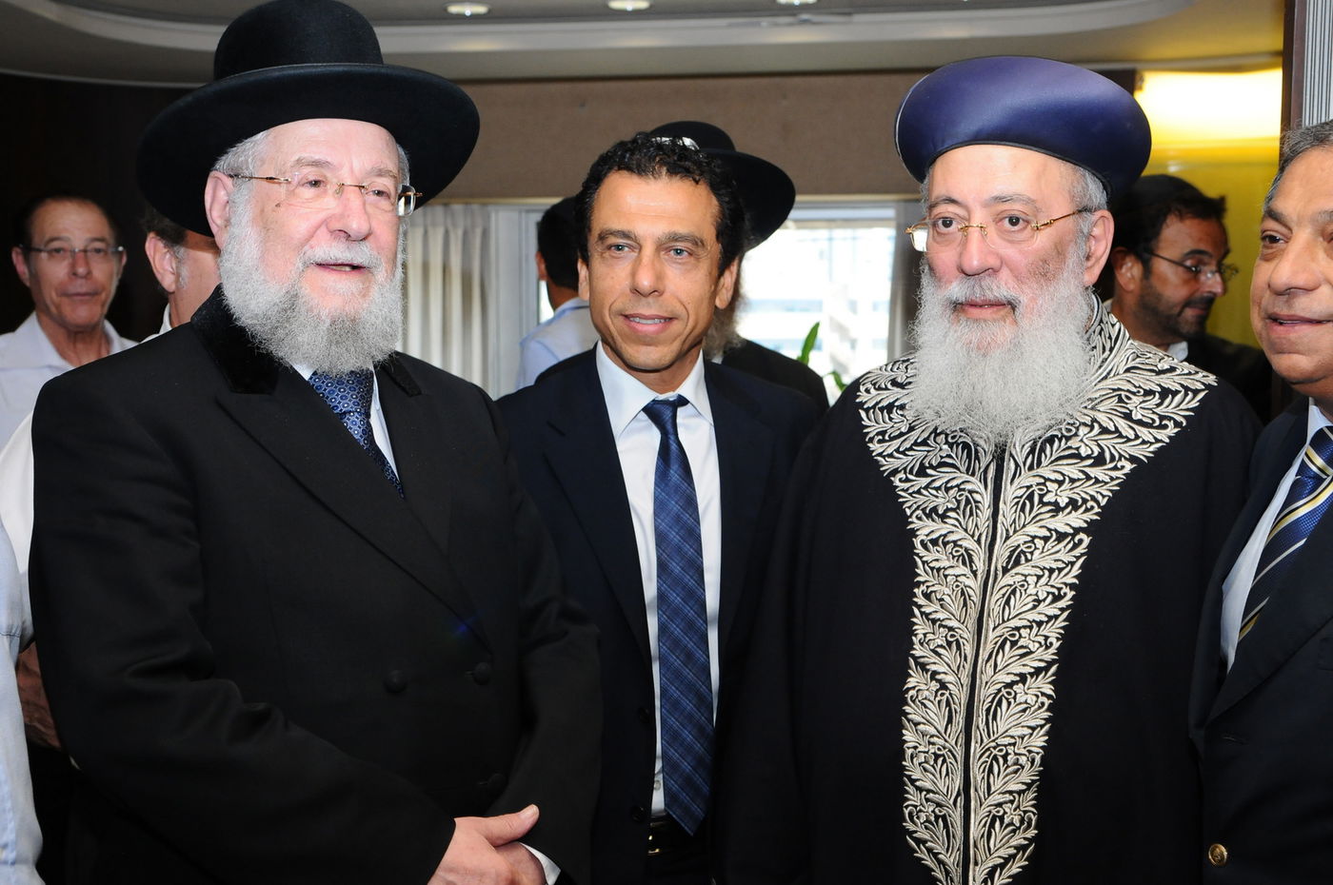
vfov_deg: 26.4
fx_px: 1886
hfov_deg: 38.9
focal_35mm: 51
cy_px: 442
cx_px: 666
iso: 800
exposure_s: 1/60
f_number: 5
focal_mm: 34
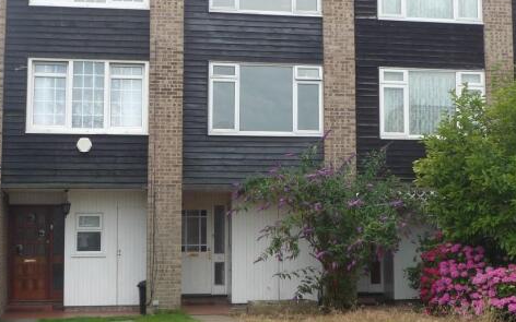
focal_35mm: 72
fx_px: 1013
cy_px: 134
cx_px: 285
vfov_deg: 18.1
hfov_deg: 28.6
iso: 100
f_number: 4
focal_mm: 6.8
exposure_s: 1/320
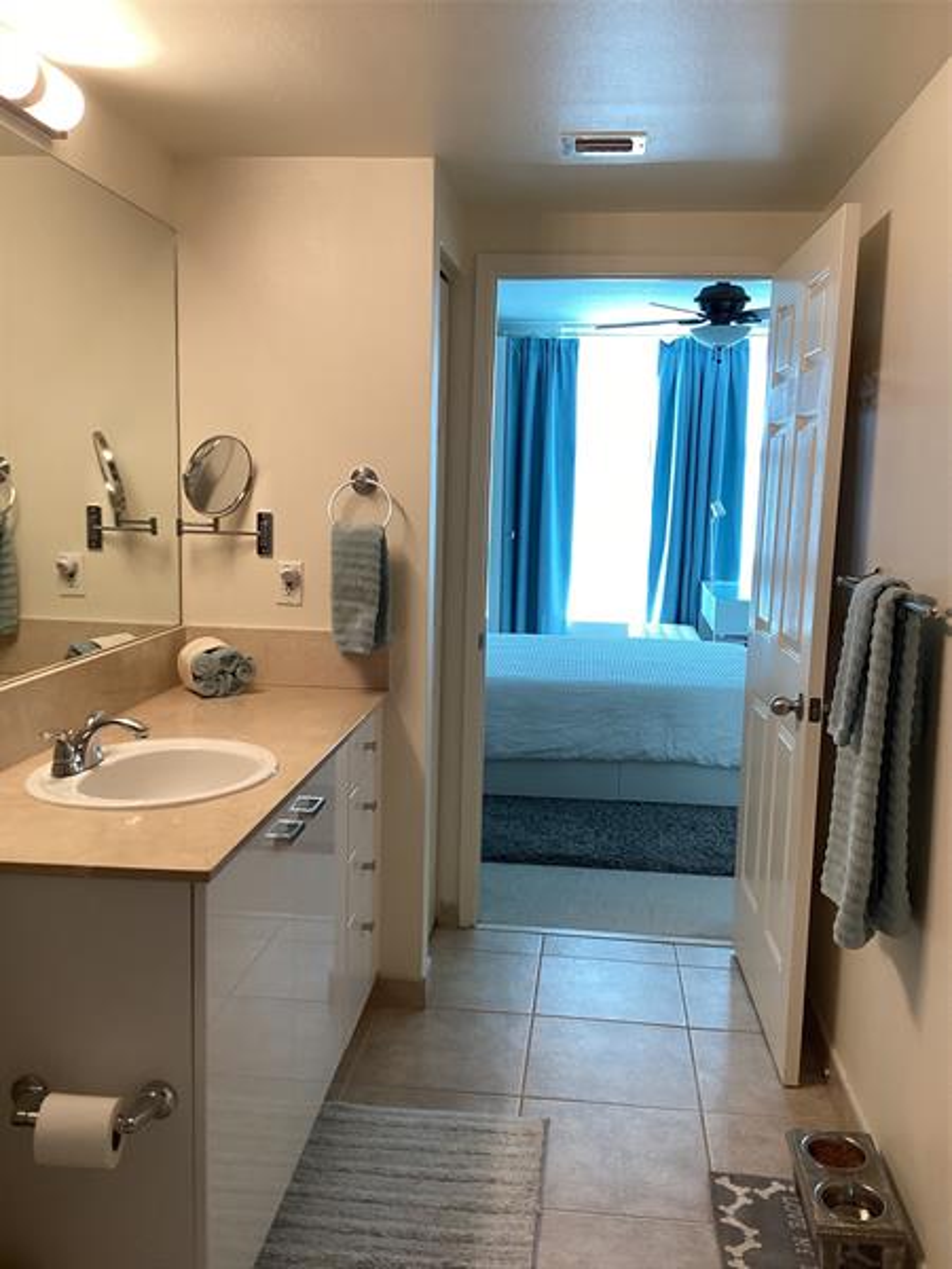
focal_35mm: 31
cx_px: 476
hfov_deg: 45.4
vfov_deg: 58.4
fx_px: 1137
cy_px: 634
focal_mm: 3.3
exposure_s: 1/60
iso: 80
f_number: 2.4
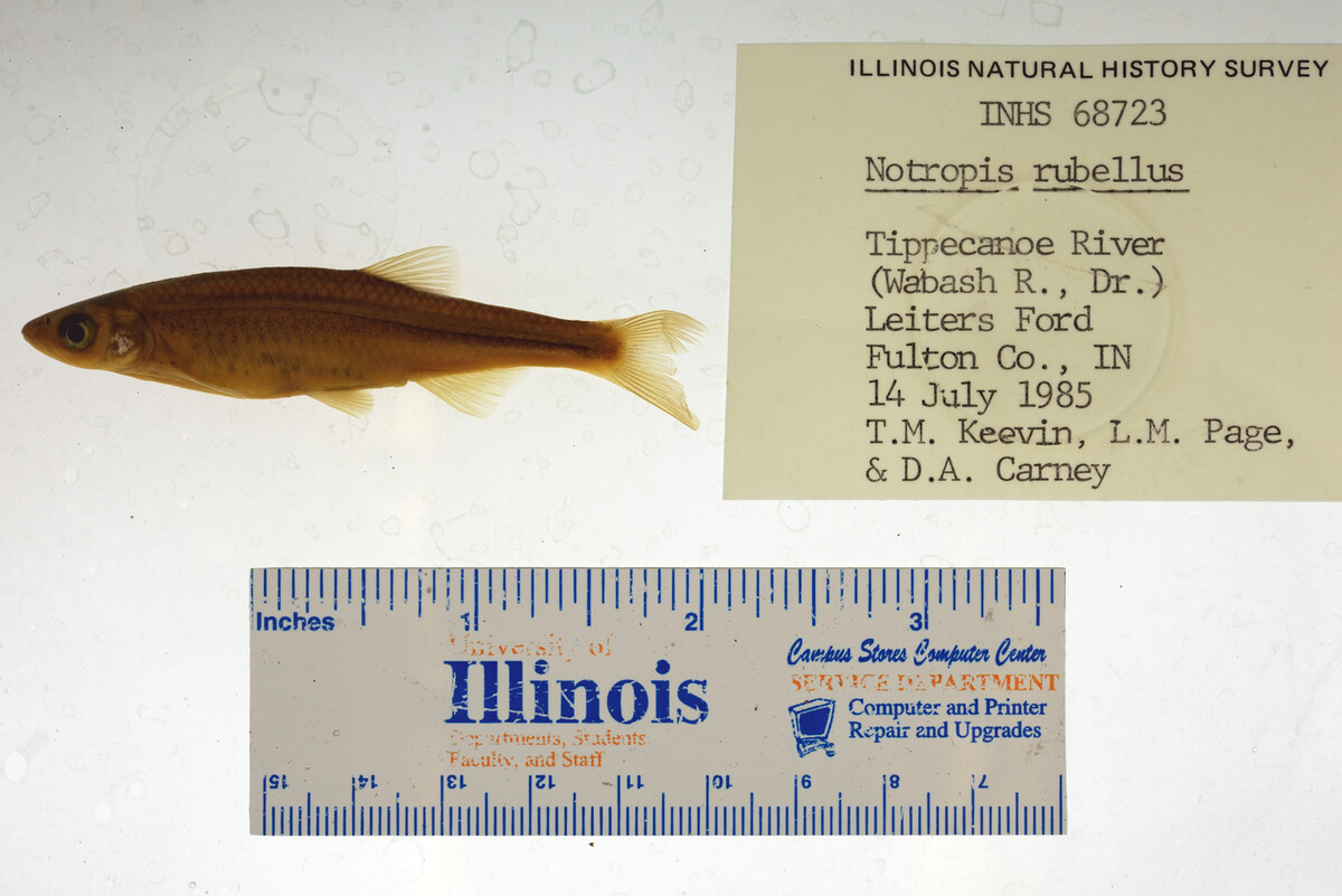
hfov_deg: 33.4
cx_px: 671
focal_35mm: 60
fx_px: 2237
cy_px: 448
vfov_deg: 22.6
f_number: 10
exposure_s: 1/200
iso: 100
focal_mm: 60
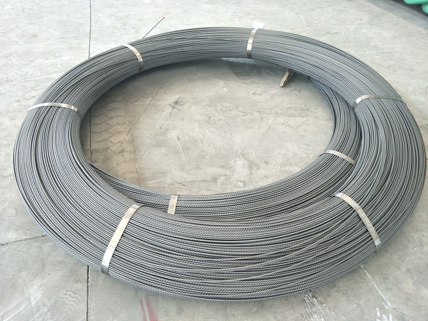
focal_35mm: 22
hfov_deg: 76.4
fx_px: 272
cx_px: 214
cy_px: 160
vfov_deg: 61.1
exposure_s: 1/50
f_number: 1.7
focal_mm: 3.79
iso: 44
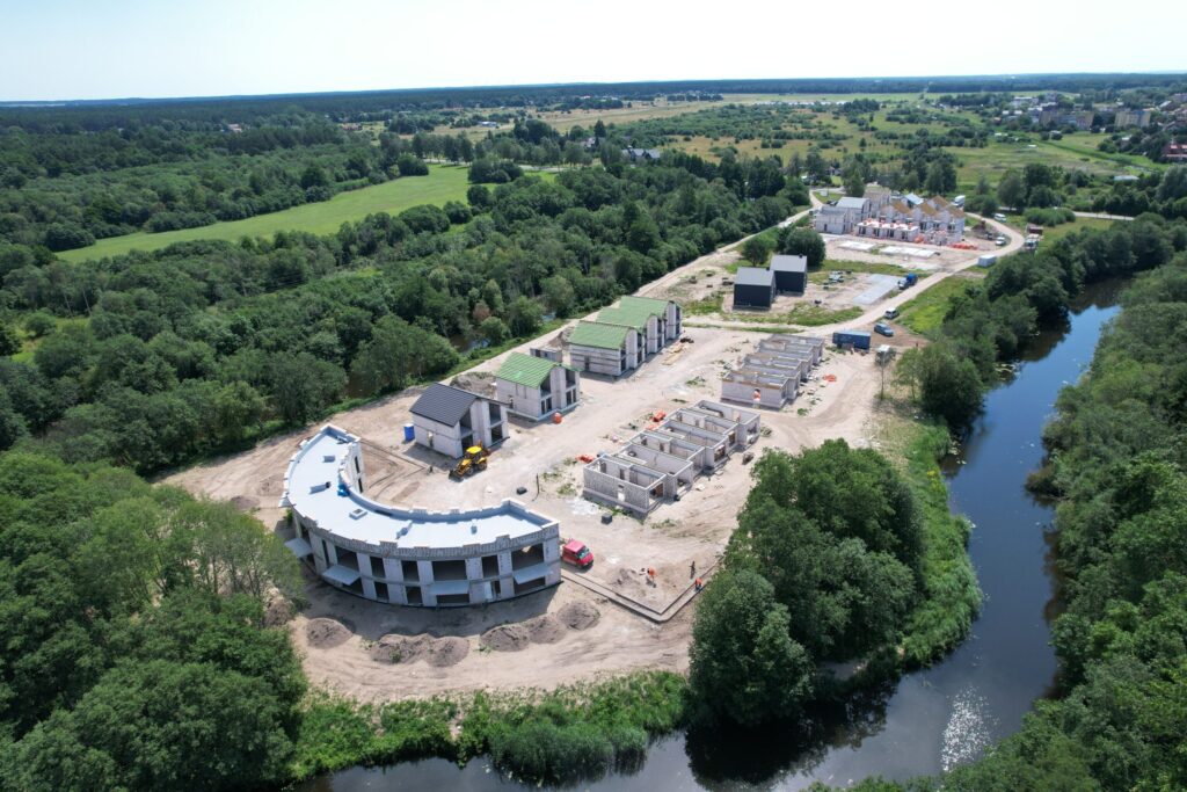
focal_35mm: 22
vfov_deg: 57.2
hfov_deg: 78.6
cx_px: 594
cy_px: 396
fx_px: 725
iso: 100
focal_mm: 8.38
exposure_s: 1/1000
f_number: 2.8
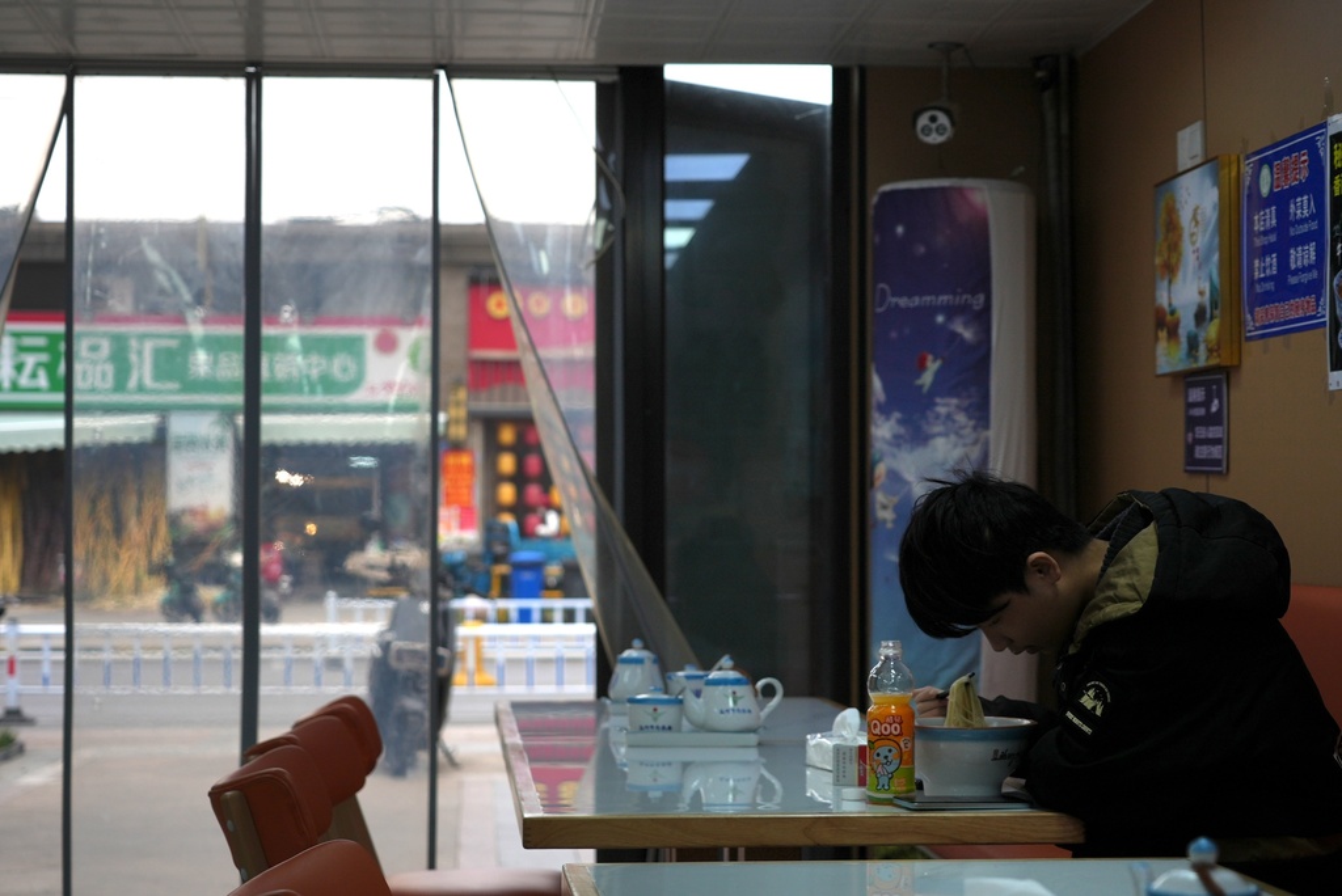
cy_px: 448
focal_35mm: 69
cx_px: 671
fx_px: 2574
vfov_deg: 19.8
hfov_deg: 29.2
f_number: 5
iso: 160
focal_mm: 69
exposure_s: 1/320
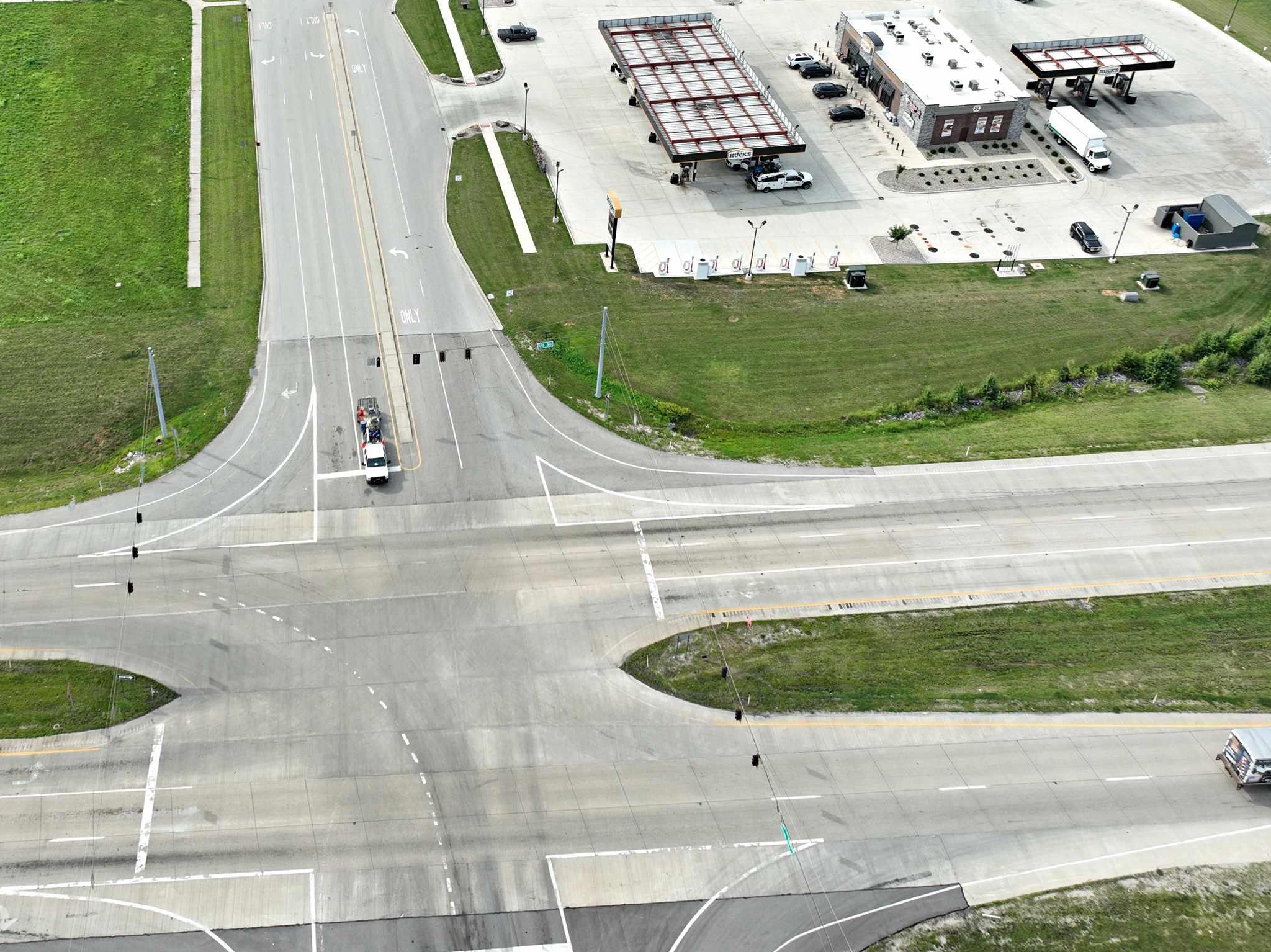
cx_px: 442
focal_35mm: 36
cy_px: 286
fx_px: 1321
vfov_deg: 39.0
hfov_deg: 50.6
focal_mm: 12.29
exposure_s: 1/800
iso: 100
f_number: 2.8
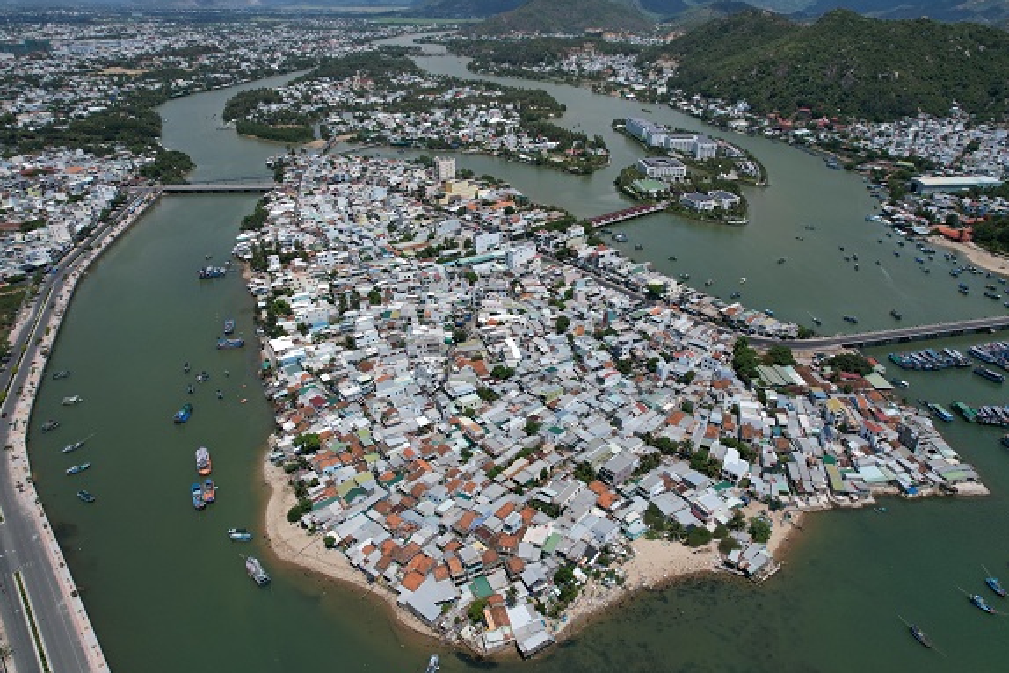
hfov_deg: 76.1
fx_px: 645
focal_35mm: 23
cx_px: 520
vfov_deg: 55.1
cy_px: 339
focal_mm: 8.38
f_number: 2.8
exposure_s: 1/3200
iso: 100
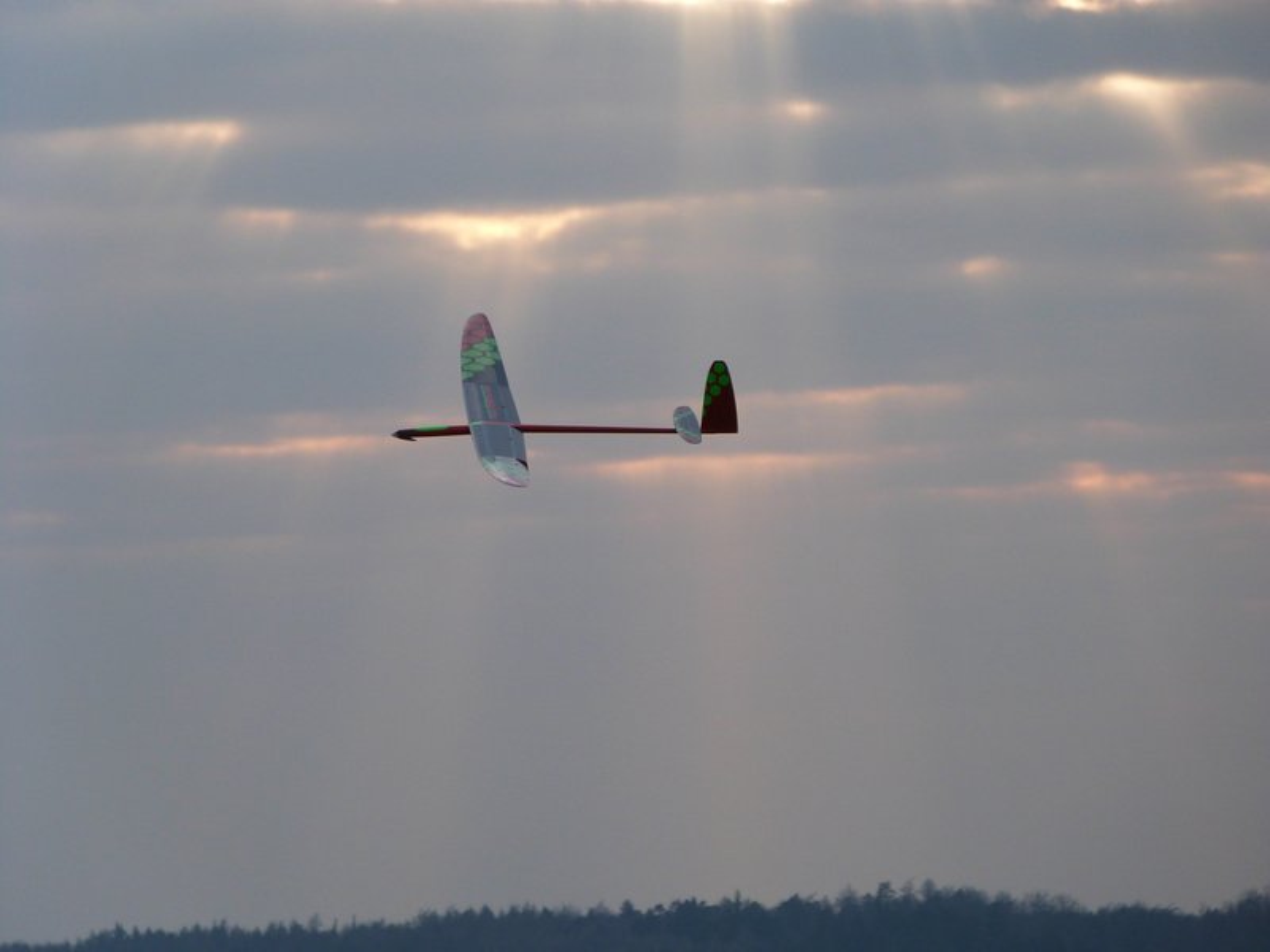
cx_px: 635
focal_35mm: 339
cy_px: 476
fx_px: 12437
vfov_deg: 4.4
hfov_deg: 5.8
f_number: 4.1
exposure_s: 1/500
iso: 160
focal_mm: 61
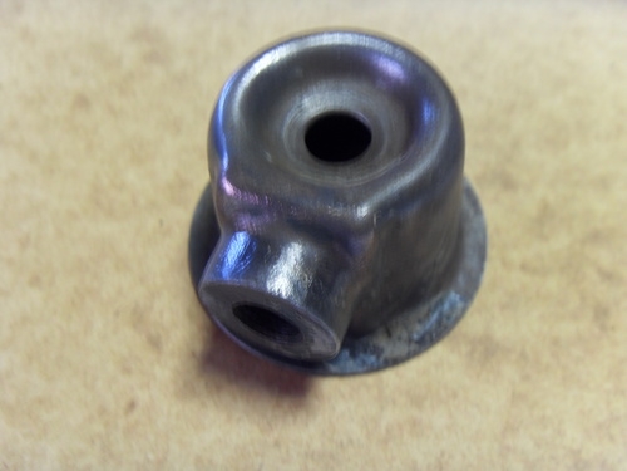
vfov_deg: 36.8
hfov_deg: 47.9
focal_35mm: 39
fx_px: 706
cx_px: 314
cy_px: 236
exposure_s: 1/4
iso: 200
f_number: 3.5
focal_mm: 6.6
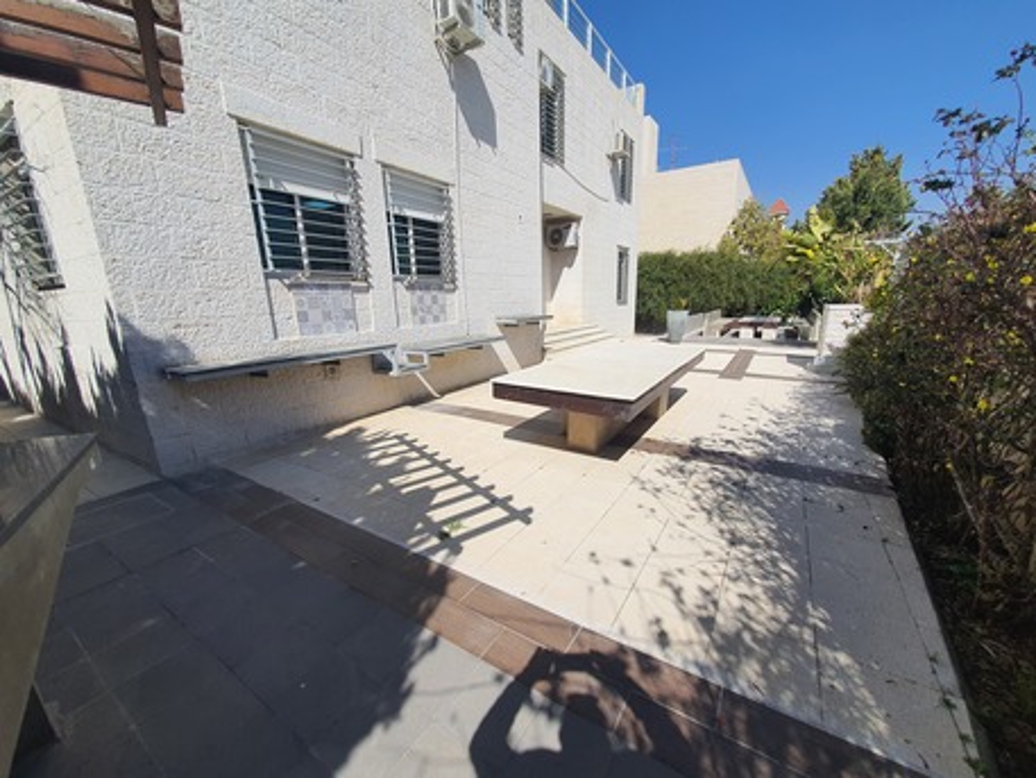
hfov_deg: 106.2
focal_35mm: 13
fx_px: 389
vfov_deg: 89.9
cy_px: 389
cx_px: 518
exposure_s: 1/1532
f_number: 2.2
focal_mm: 1.8
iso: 50
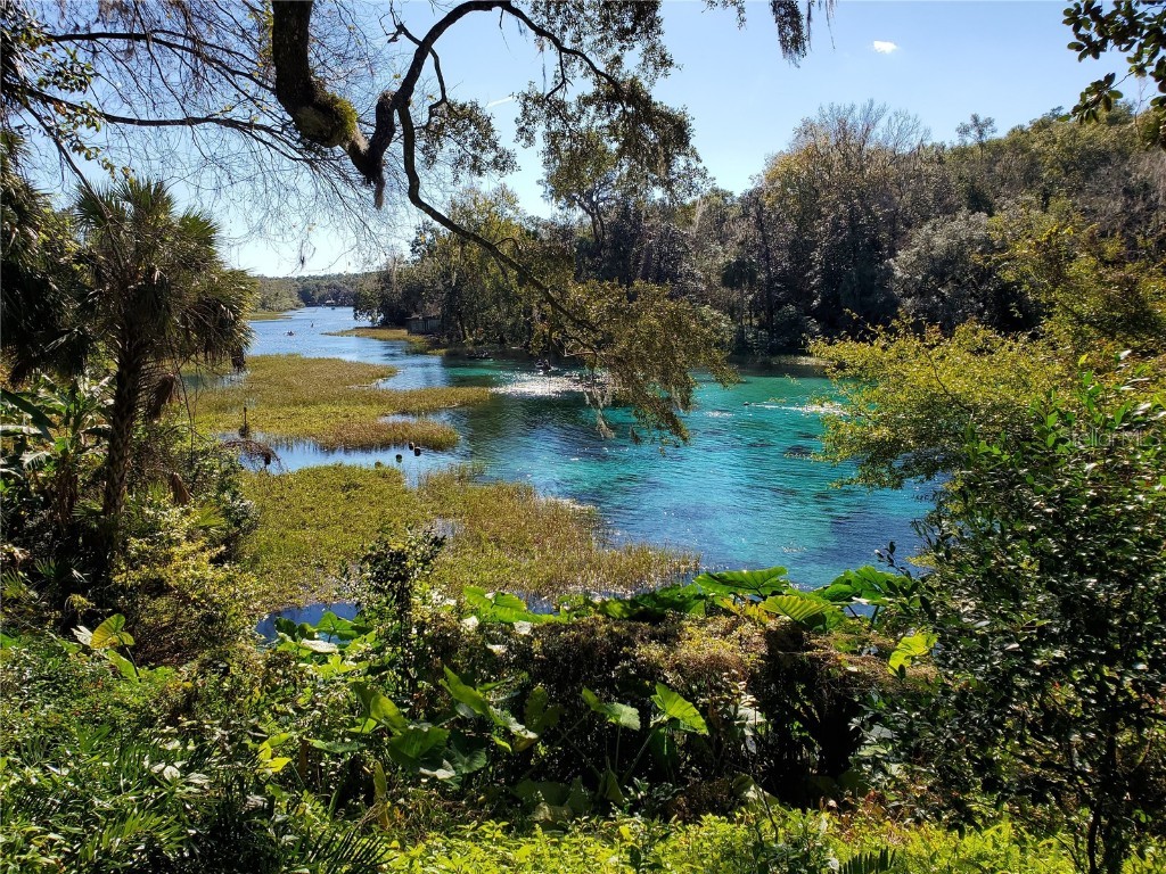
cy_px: 437
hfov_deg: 67.3
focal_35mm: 26
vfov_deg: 53.1
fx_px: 876
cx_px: 583
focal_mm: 4.3
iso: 50
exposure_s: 1/1256
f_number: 2.4
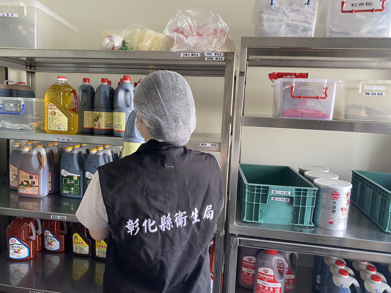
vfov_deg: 53.1
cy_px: 146
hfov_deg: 67.3
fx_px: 294
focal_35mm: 26
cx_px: 196
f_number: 1.8
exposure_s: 1/60
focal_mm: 4.25
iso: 200
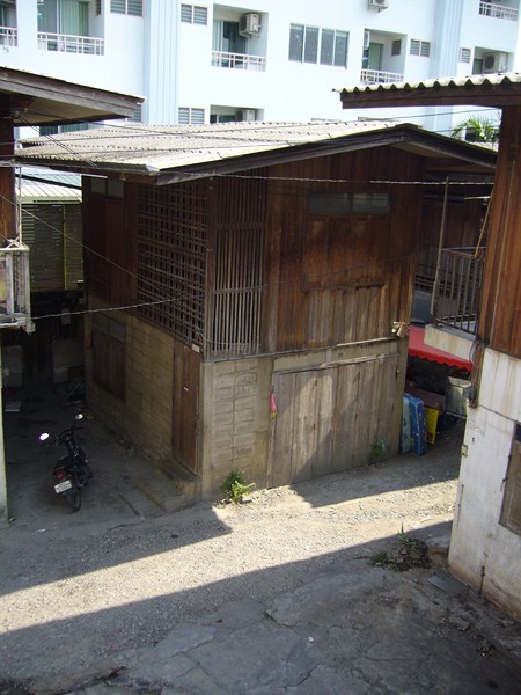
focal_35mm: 35
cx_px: 260
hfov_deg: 40.7
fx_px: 702
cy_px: 348
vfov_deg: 52.6
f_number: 2.8
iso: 80
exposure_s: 1/320
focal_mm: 5.8
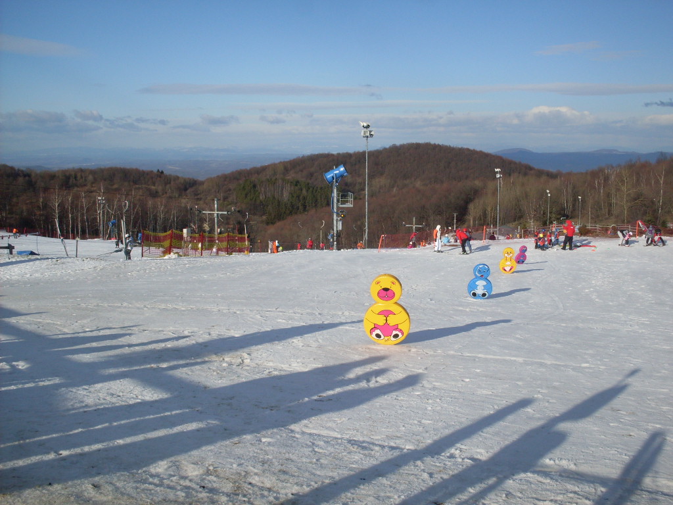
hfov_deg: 49.0
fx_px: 739
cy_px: 252
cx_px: 336
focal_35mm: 38
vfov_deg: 37.7
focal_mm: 6.3
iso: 80
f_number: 8.4
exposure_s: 1/350
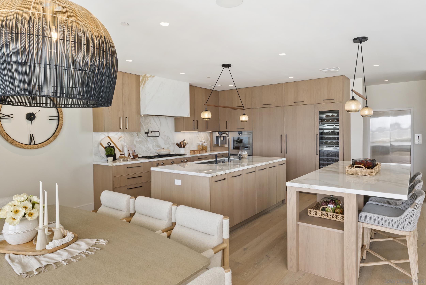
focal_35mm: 22
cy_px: 142
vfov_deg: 57.3
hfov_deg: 78.5
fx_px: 260
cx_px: 213
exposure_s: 1/20
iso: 500
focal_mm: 22
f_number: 13
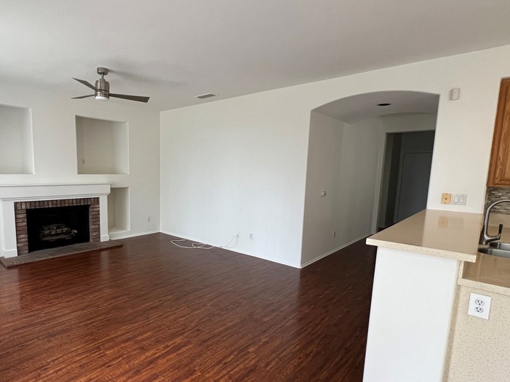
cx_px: 199
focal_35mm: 19
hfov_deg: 83.5
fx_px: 280
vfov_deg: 68.5
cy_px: 210
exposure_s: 1/120
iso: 125
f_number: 1.8
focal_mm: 1.57
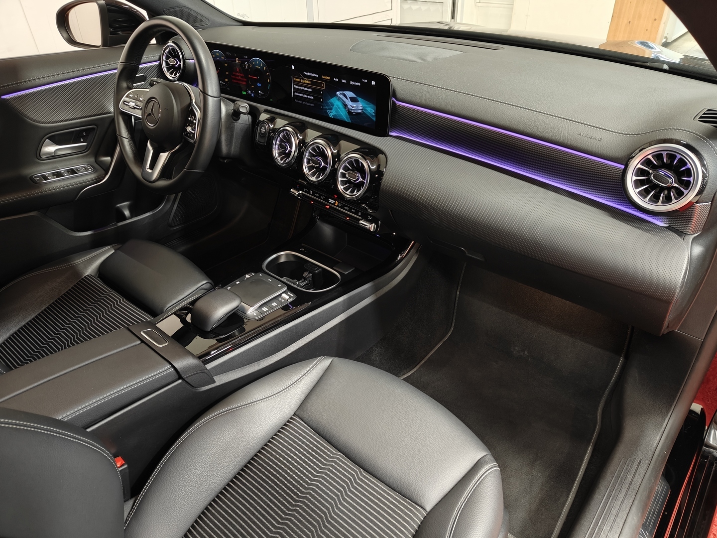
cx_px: 358
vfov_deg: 56.8
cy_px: 269
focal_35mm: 24
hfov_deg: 71.6
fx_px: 497
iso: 1000
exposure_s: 1/33
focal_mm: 5.59
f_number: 1.8
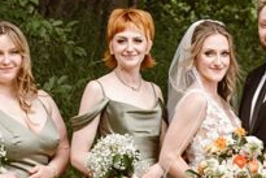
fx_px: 1257
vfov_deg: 8.1
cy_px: 53
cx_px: 197
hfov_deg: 12.0
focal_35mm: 170
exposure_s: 1/800
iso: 320
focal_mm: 34
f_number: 2.8
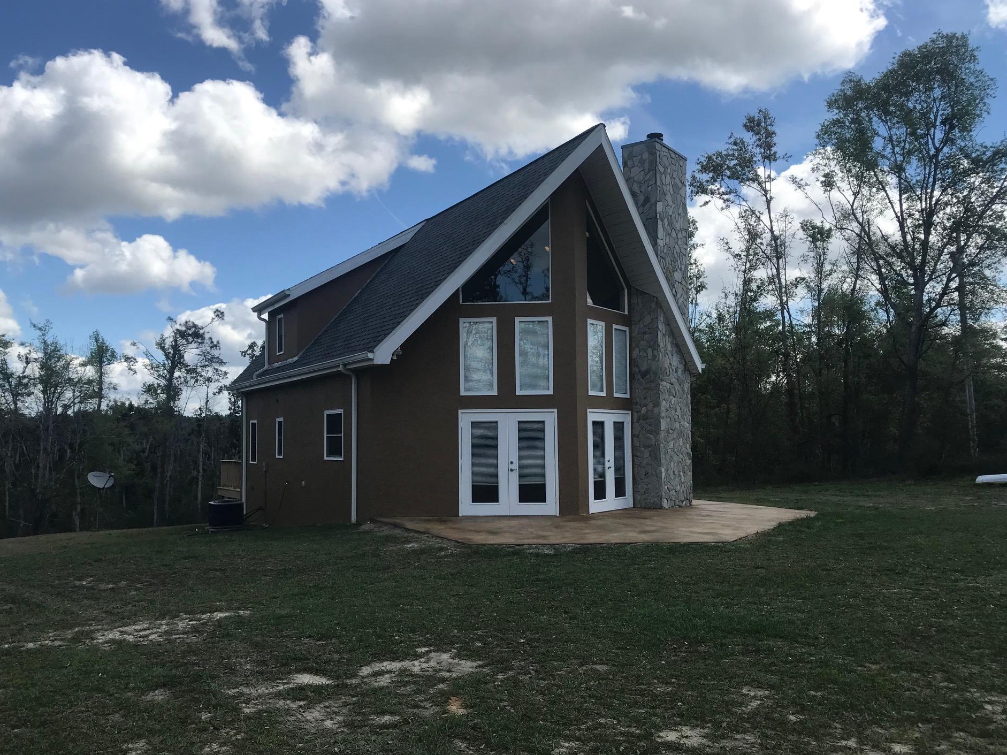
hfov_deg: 60.0
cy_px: 388
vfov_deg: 46.8
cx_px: 494
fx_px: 873
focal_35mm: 30
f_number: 1.8
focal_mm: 3.99
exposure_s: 1/2457
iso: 20
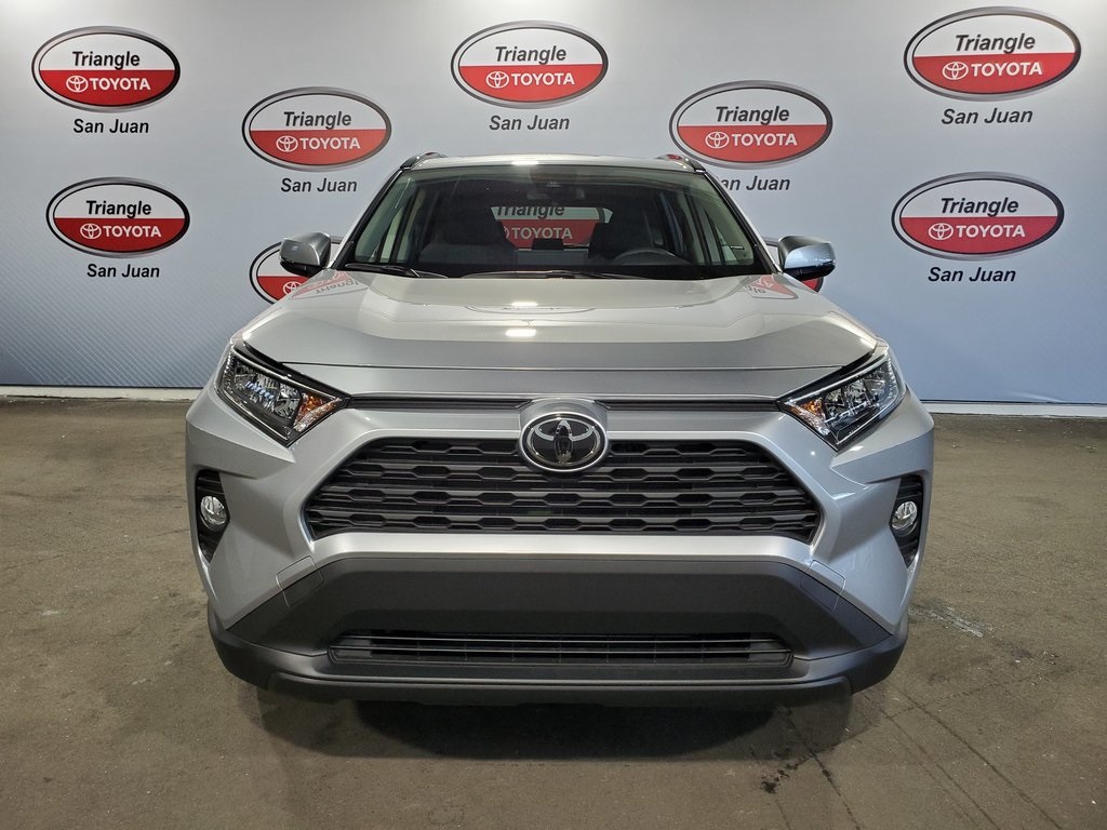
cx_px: 554
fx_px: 831
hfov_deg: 67.3
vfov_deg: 53.1
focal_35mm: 26
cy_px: 415
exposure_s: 1/120
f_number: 2.4
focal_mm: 4.3
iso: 250
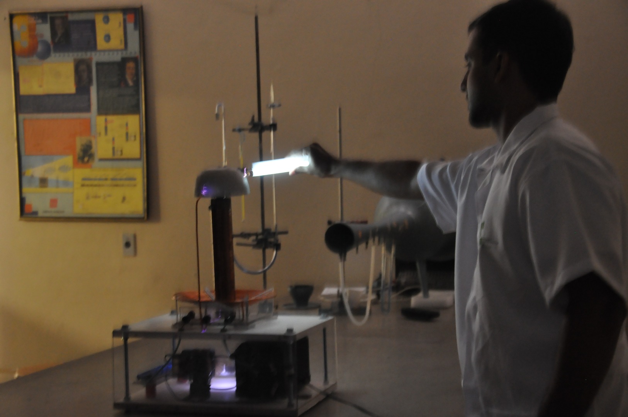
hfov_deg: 31.9
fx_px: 1098
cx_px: 314
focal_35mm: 63
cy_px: 208
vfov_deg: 21.5
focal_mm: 42
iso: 1600
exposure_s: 1/3
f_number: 4.8
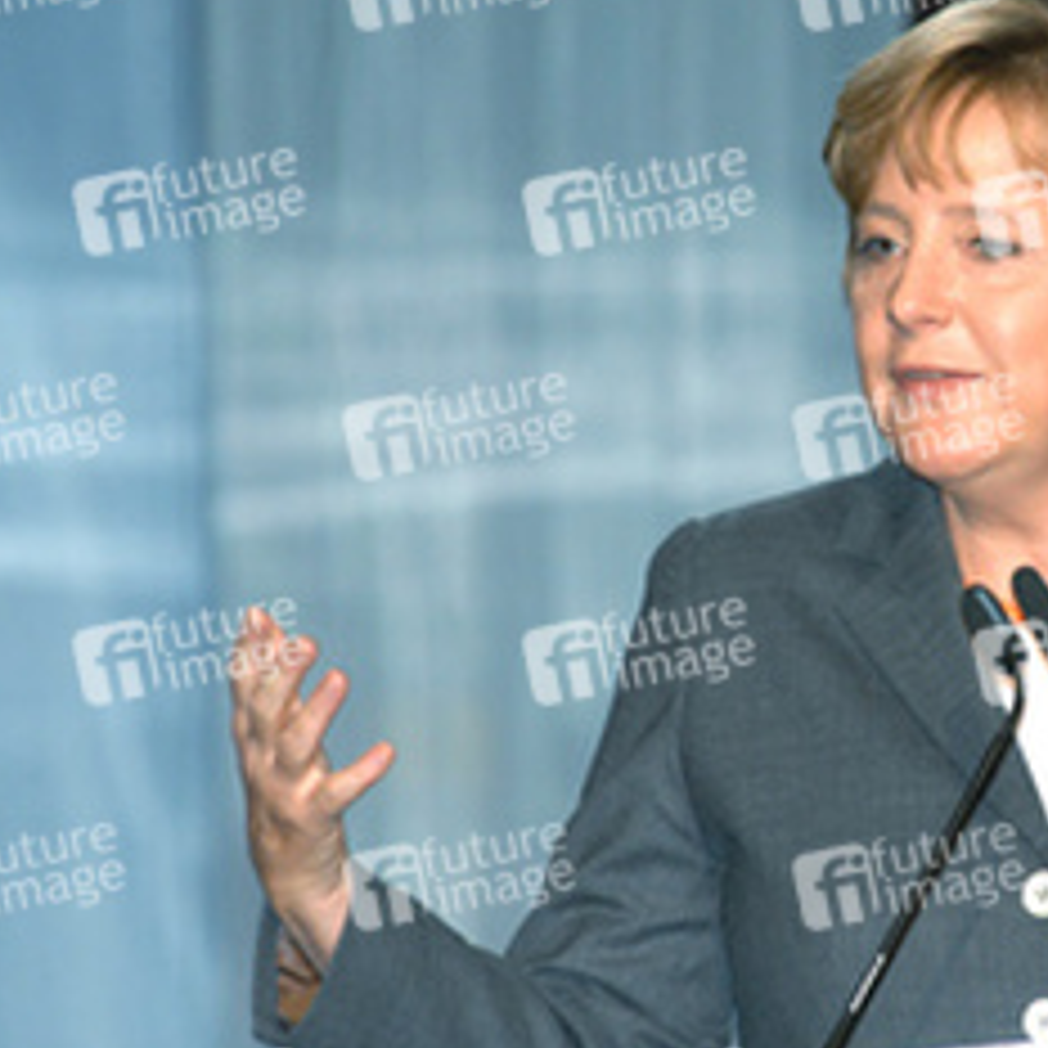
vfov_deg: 3.5
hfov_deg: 3.5
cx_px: 969
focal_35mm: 494
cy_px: 540
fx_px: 16921
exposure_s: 1/80
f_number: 3.5
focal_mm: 200
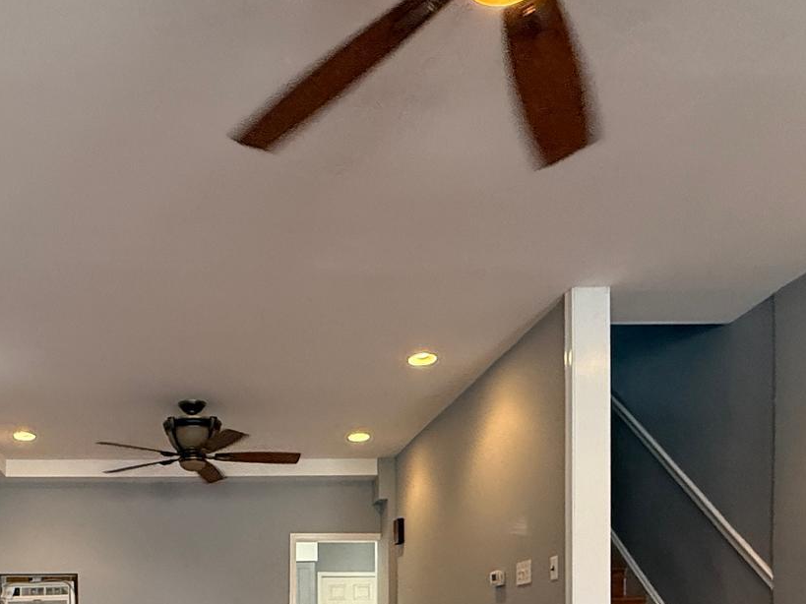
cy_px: 658
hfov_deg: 50.1
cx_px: 186
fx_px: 815
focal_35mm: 35
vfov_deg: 35.1
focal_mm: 2.22
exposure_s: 1/120
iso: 500
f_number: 2.2
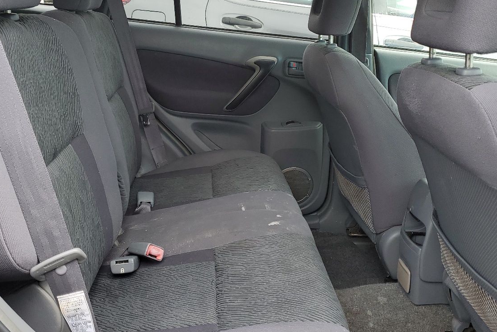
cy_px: 160
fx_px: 539
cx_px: 239
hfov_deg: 49.5
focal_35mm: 39
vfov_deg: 34.2
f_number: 1.5
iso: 50
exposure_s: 1/333
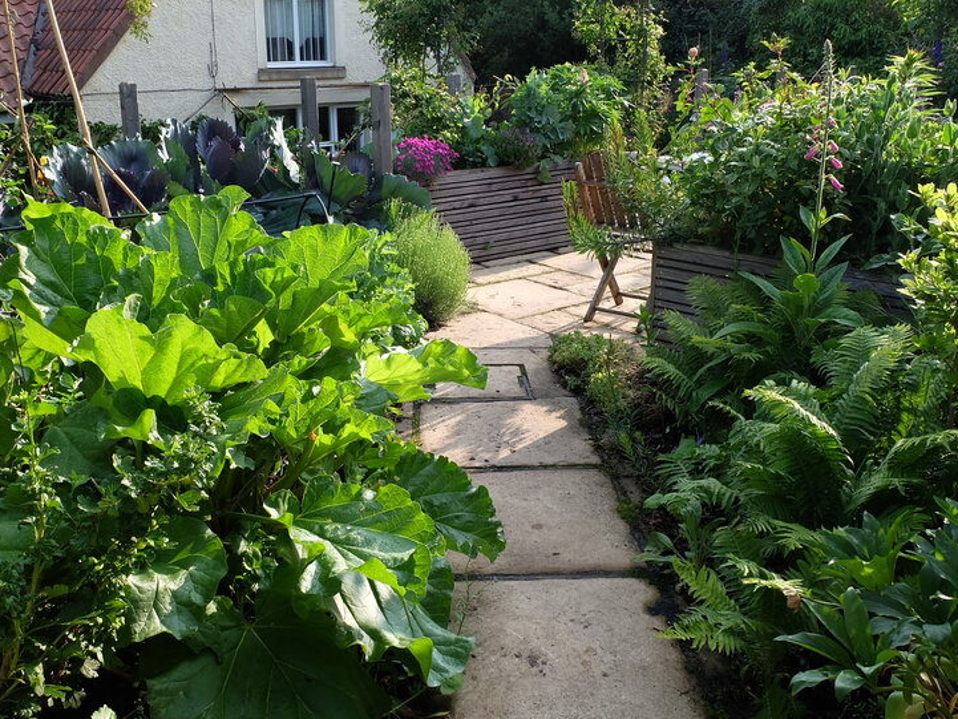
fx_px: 886
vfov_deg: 44.1
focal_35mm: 32
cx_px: 458
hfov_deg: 56.8
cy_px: 312
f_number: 11
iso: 400
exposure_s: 1/80
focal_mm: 16
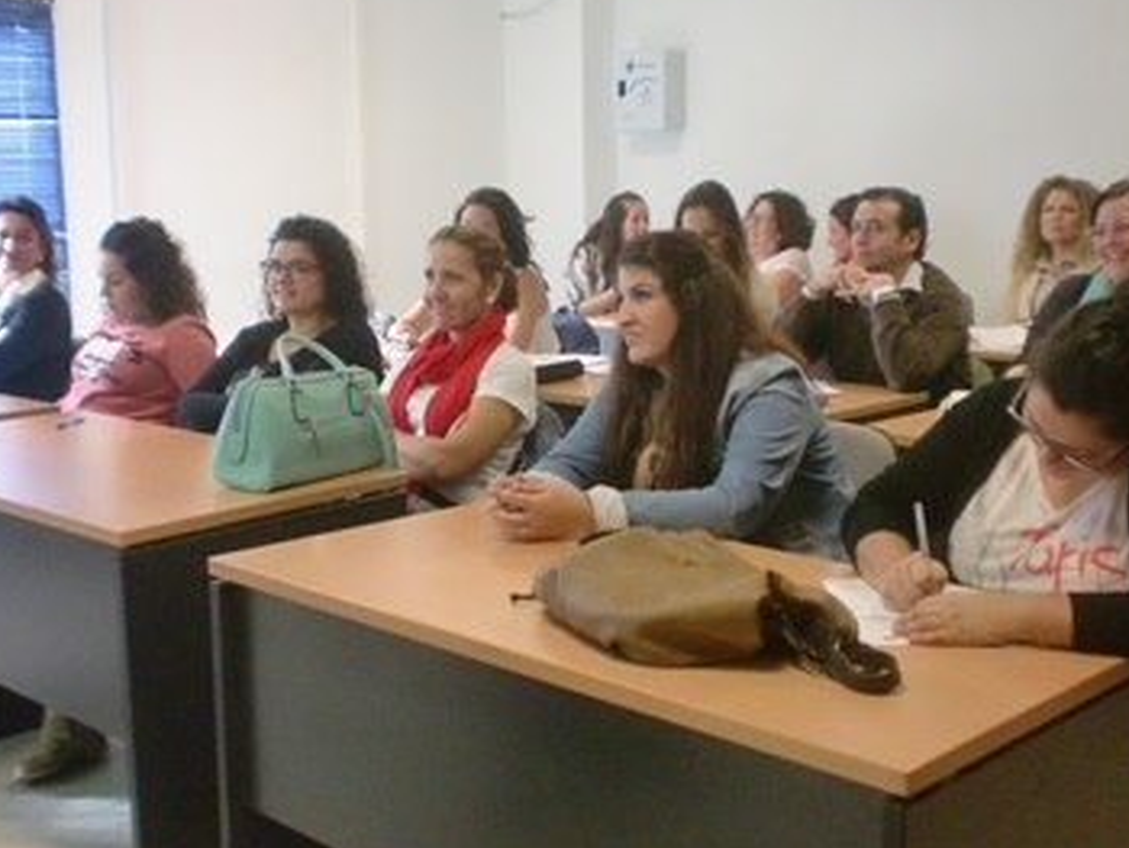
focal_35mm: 45
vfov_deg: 32.2
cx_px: 603
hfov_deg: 42.0
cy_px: 393
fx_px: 1469
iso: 400
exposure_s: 1/60
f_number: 3.1
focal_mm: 6.3
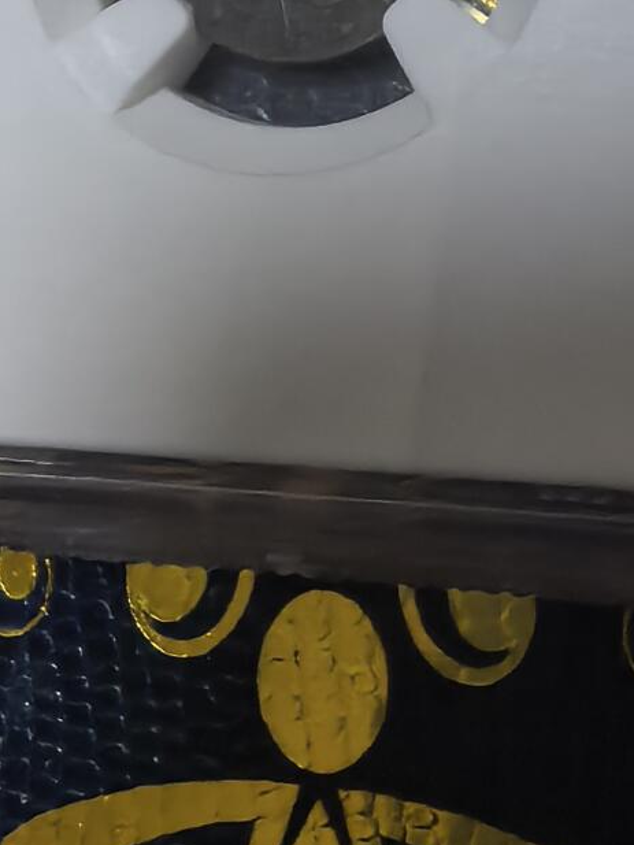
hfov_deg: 21.0
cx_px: 353
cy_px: -325
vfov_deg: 23.6
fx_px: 1709
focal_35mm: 70
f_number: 2.2
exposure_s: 1/50
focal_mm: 1.68
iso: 160
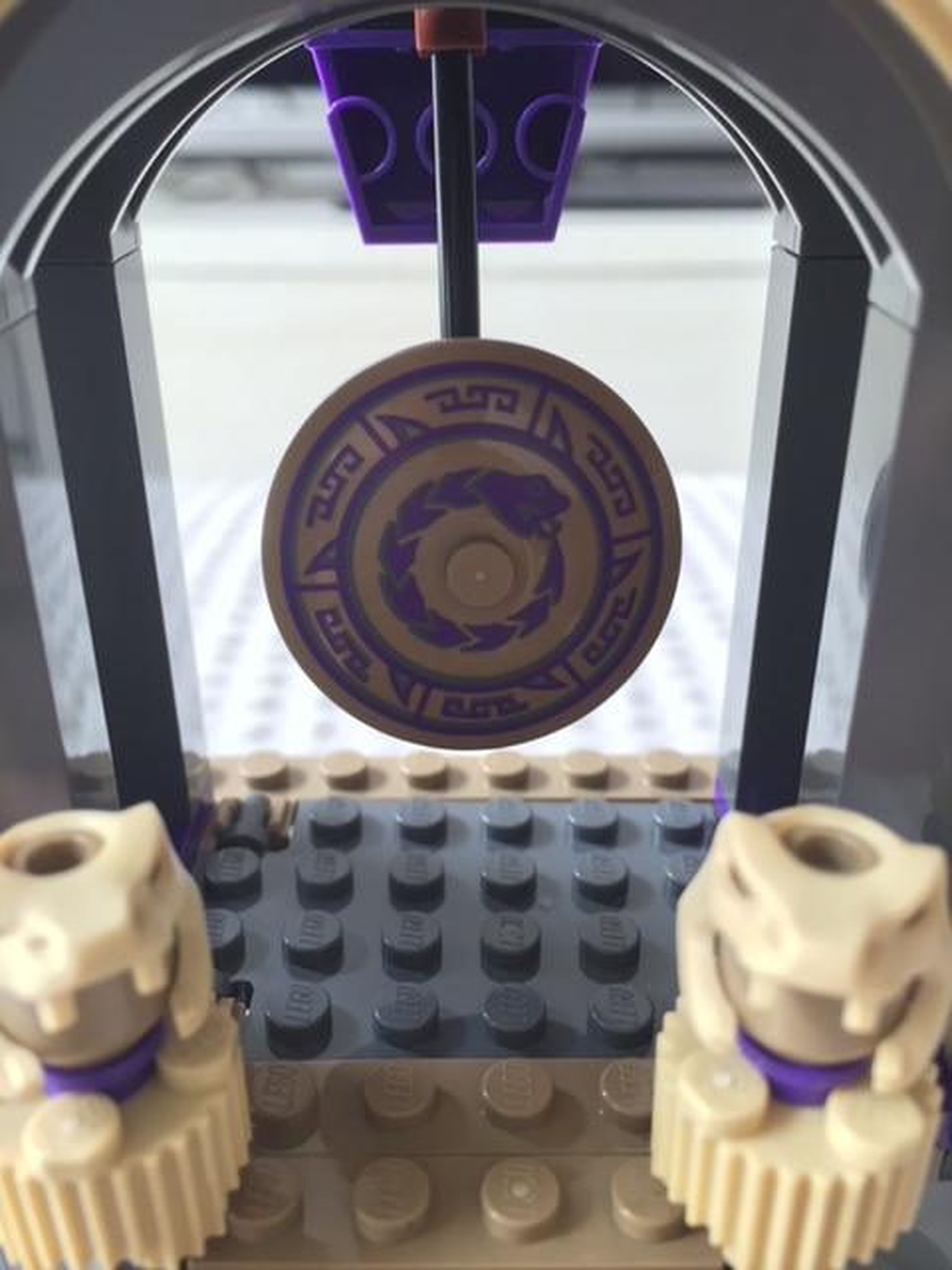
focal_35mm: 29
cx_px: 476
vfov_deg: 61.7
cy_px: 635
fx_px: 1063
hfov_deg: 48.2
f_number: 2.2
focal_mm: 4.15
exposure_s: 1/30
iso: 100
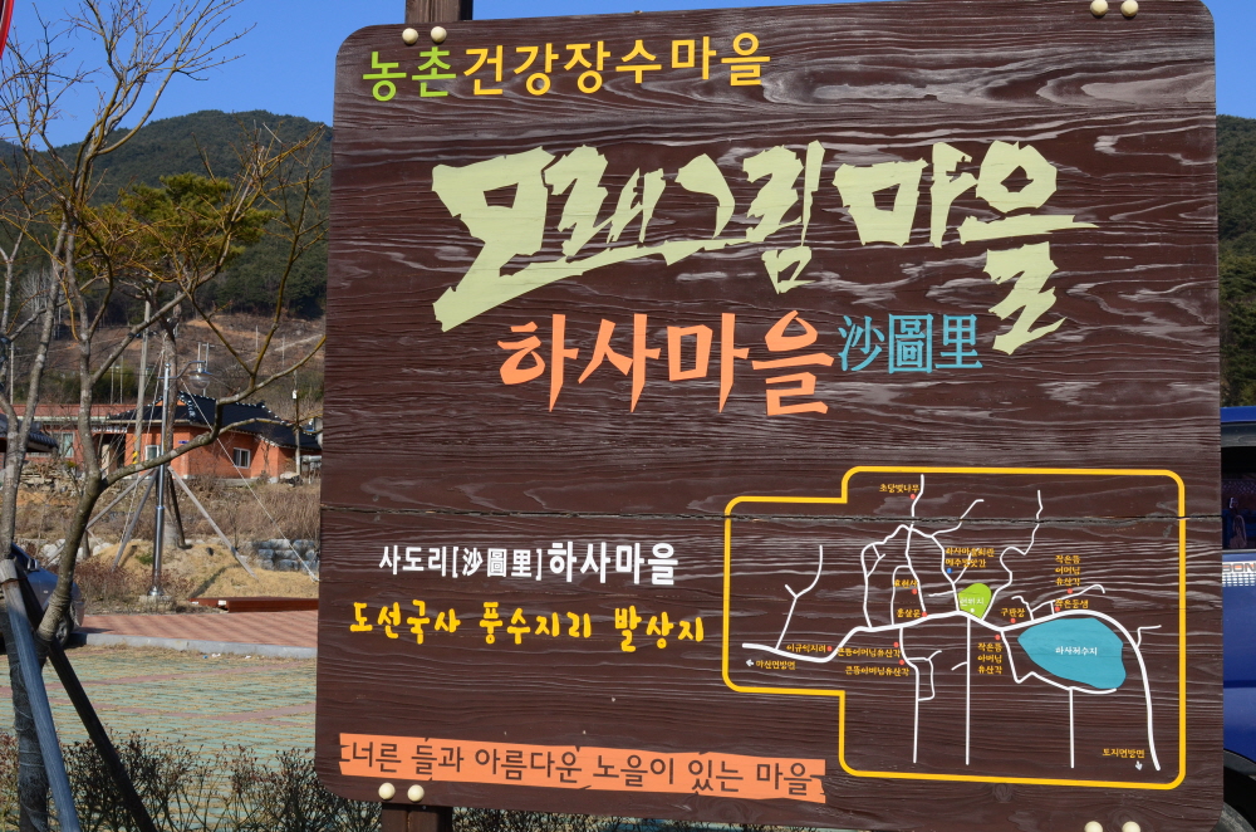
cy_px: 416
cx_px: 628
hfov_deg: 46.5
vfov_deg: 31.7
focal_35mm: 42
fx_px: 1462
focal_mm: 28
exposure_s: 1/640
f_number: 13
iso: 320
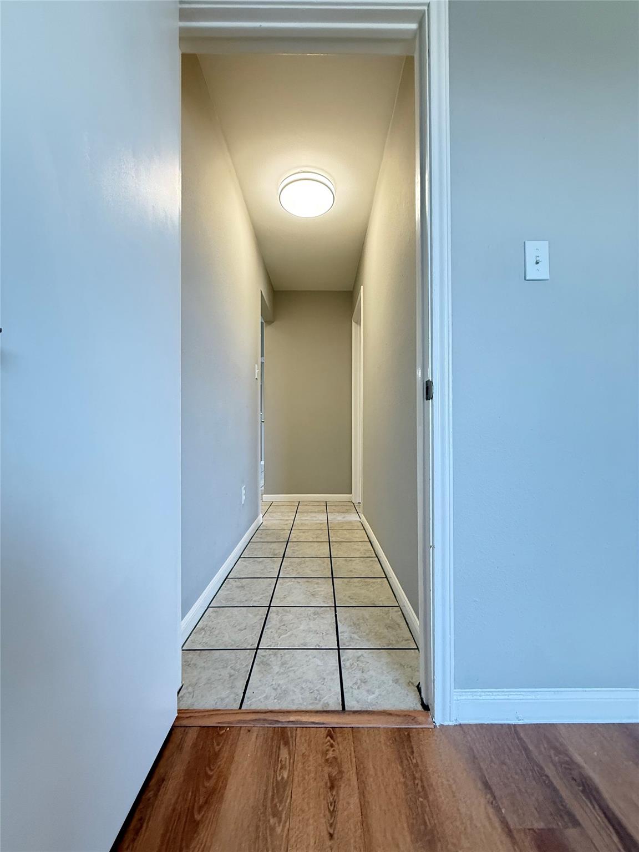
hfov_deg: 85.7
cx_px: 320
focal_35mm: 14
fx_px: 345
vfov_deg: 102.1
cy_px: 426
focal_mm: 2.22
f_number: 2.2
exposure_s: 1/120
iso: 400
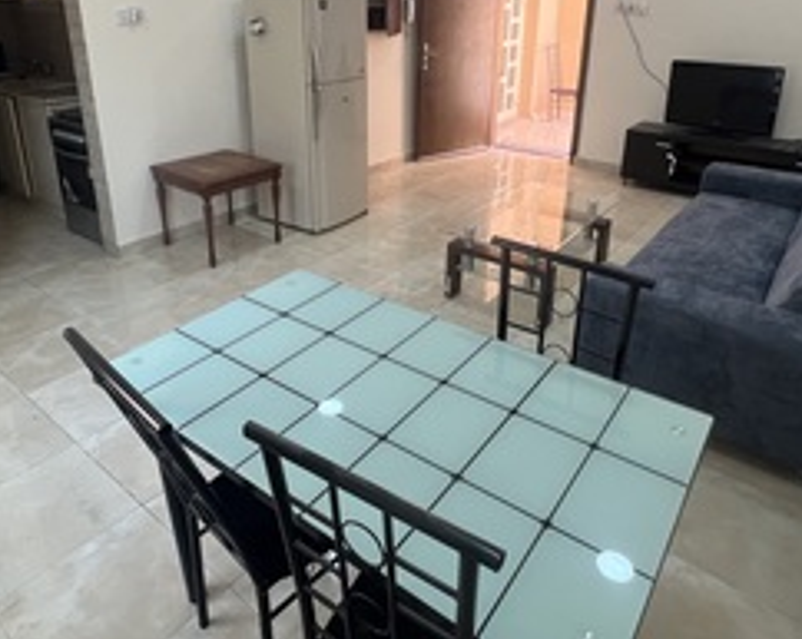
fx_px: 569
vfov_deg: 57.2
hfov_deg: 70.3
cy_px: 204
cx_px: 379
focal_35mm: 24
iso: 125
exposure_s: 1/100
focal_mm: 1.57
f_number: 1.8
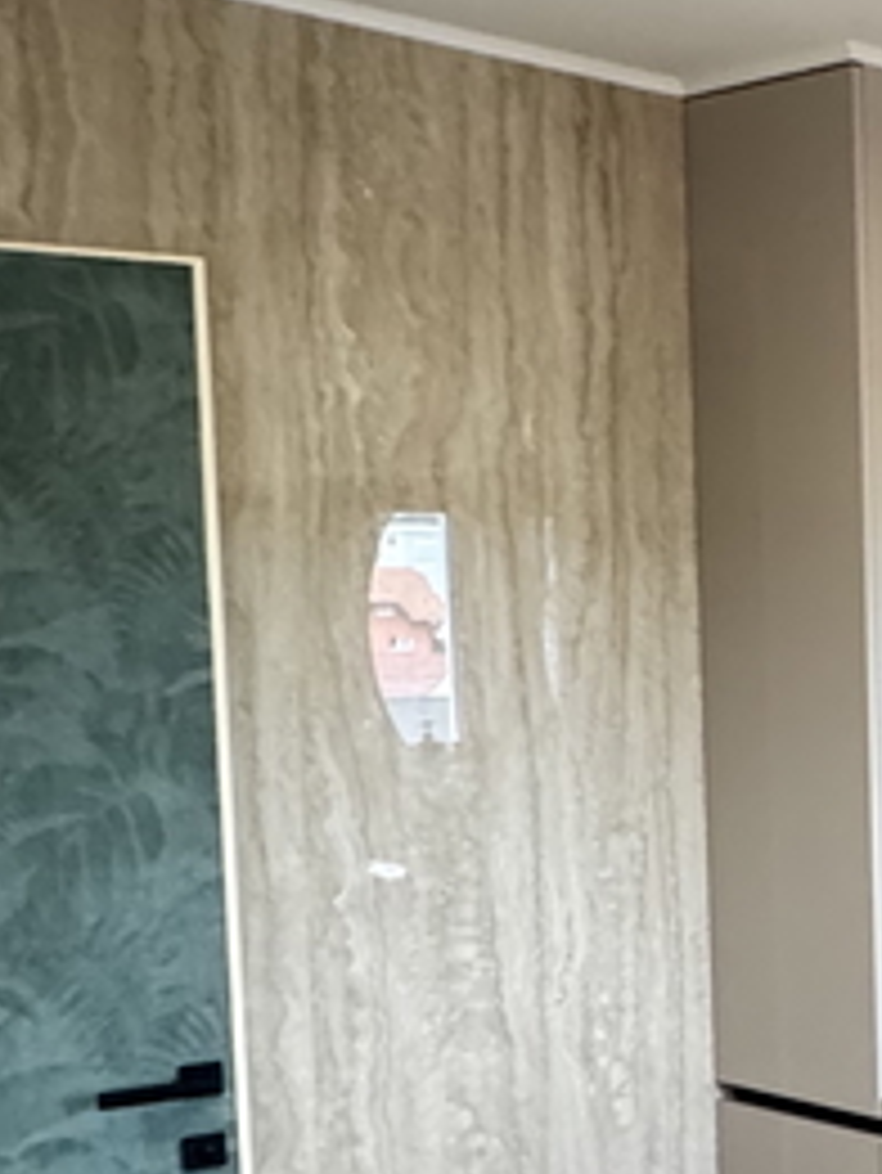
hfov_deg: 18.2
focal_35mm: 58
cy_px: 715
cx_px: 1710
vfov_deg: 33.1
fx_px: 1969
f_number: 2.2
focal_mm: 2.22
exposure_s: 1/50
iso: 500
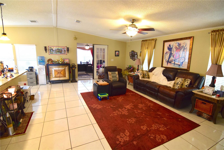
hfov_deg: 95.0
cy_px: 75
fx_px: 103
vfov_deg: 72.0
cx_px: 112
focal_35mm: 16
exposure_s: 1/60
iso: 1600
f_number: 4.5
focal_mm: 11
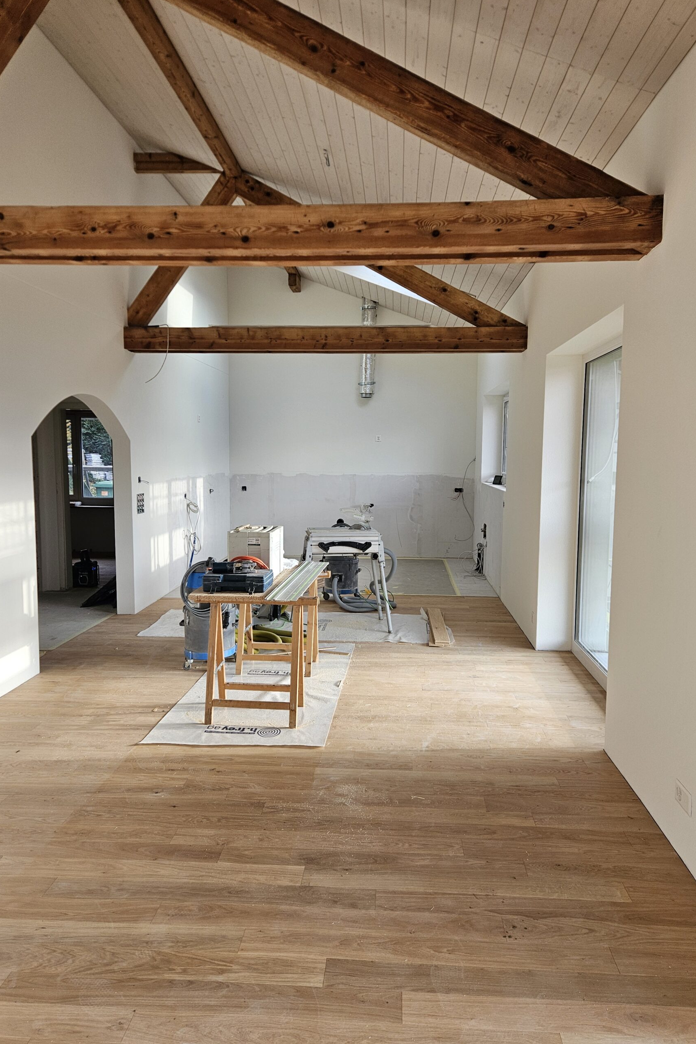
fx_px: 696
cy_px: 521
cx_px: 352
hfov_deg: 53.1
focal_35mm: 24
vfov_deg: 73.7
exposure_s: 1/180
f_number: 1.8
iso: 80
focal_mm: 5.4
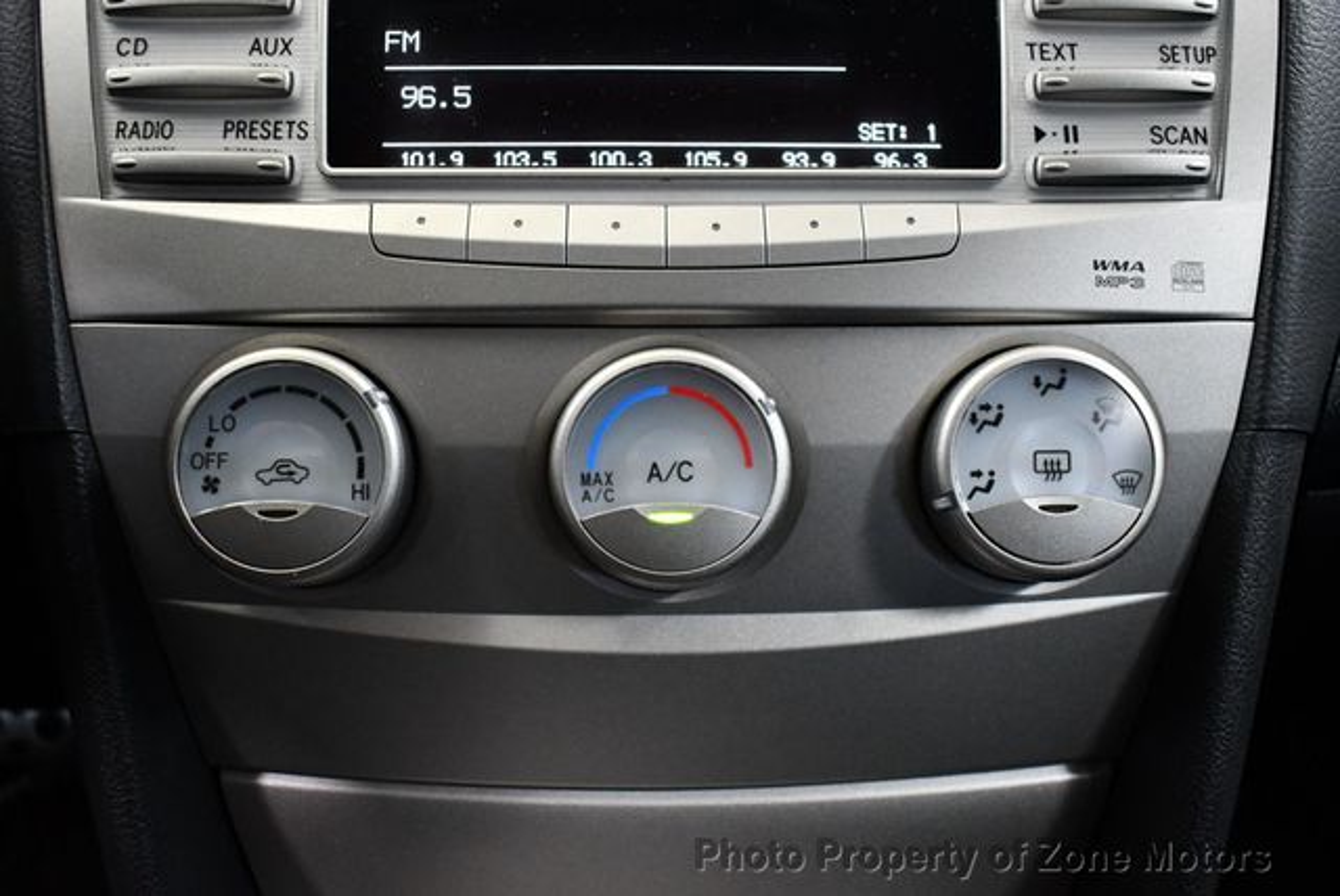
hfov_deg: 53.1
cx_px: 670
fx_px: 1341
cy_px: 448
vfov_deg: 36.9
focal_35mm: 36
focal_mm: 18
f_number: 3.5
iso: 3200
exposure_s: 1/80
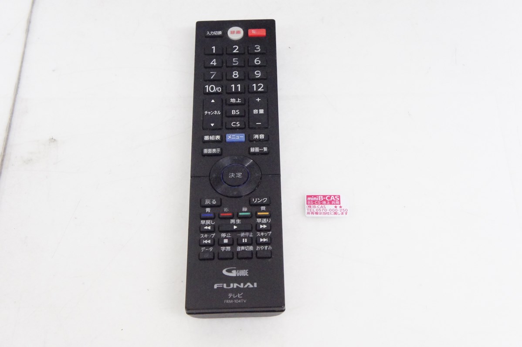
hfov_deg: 34.2
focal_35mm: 58
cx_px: 261
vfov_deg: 23.2
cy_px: 174
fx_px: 848
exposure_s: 1/40
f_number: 10
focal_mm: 39
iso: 6400
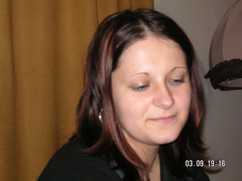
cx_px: 121
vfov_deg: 21.0
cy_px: 90
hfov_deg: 27.8
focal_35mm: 70
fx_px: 489
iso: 160
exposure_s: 1/90
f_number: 4.2
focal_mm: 11.7
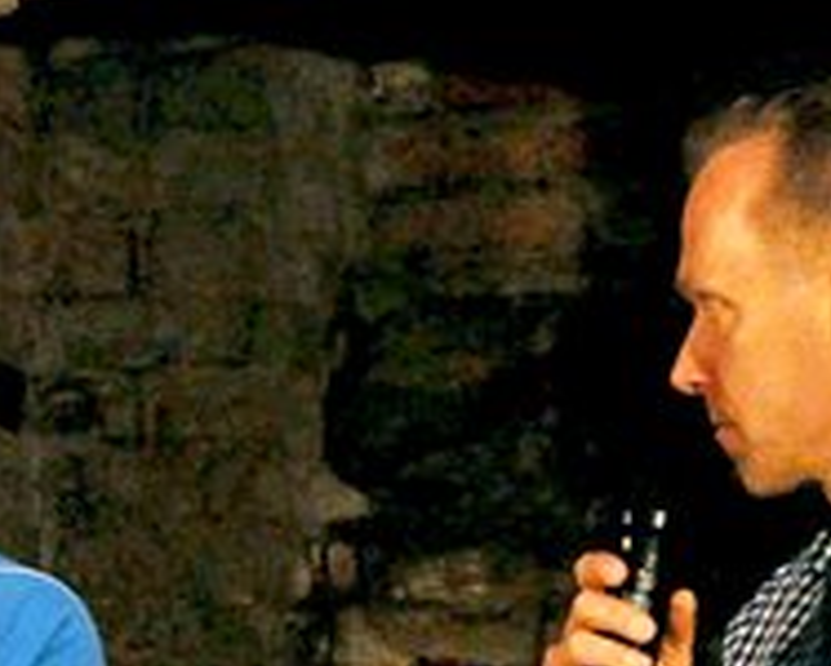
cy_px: 848
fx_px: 6253
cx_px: 76
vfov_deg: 6.1
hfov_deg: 7.6
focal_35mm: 254
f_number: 13
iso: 3200
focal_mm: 52
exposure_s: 1/60
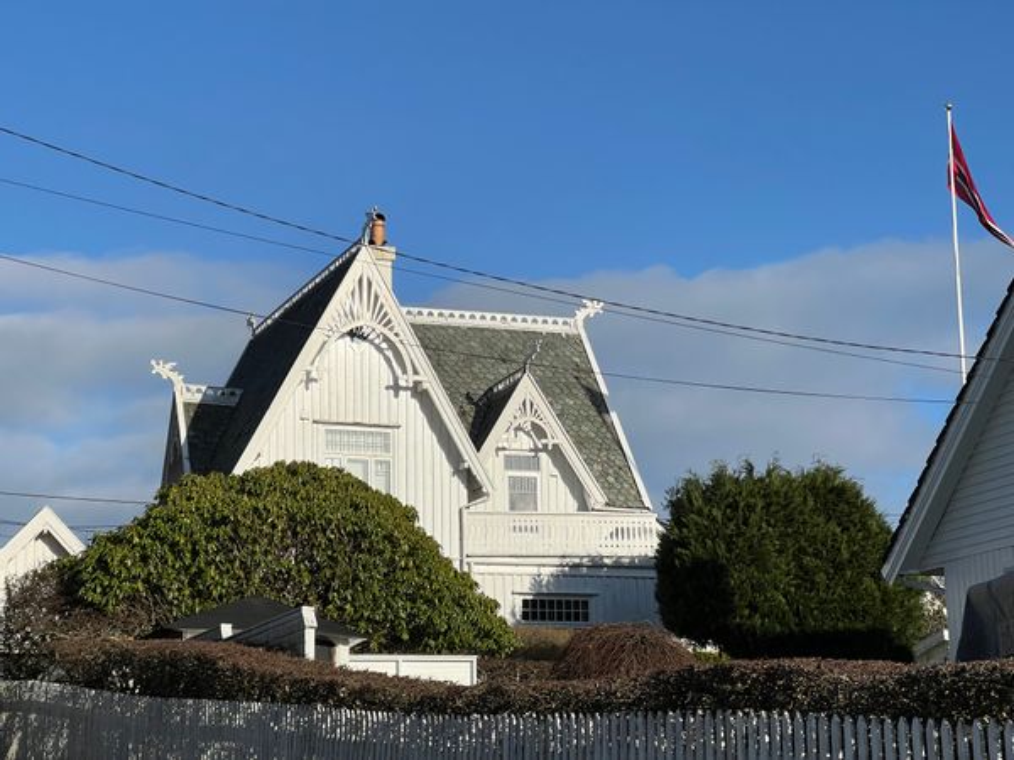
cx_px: 507
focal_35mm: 77
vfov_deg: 19.1
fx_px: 2256
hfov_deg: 25.3
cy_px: 380
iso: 32
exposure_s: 1/2179
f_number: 2.8
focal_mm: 9
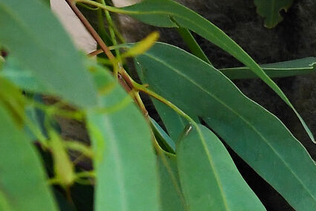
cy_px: 198
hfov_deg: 0.9
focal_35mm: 2190
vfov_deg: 0.6
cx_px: 693
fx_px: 19229
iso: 1800
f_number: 5.6
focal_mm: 260
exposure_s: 1/400
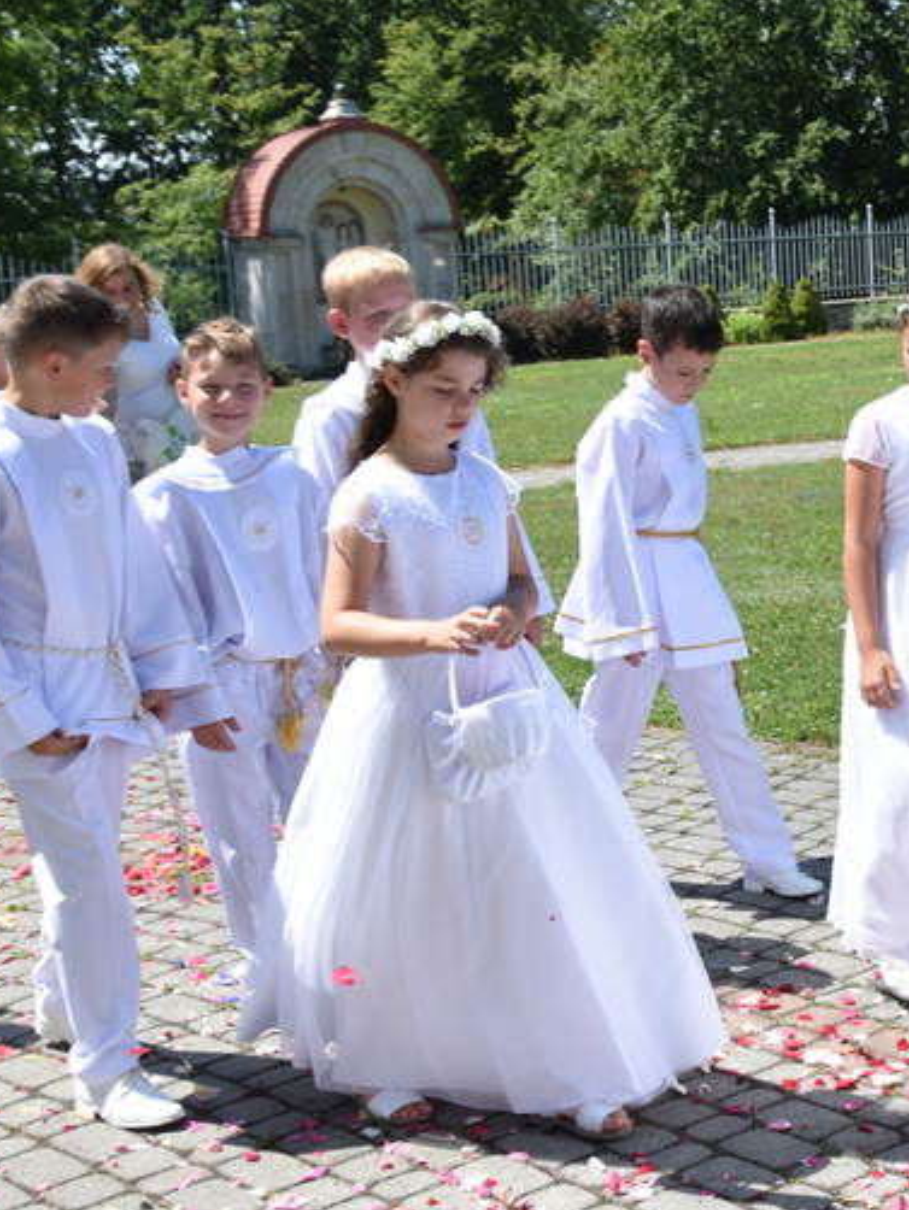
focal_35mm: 62
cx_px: 1181
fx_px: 2169
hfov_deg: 21.4
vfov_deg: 31.2
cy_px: 612
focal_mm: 18
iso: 100
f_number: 7.1
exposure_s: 1/200
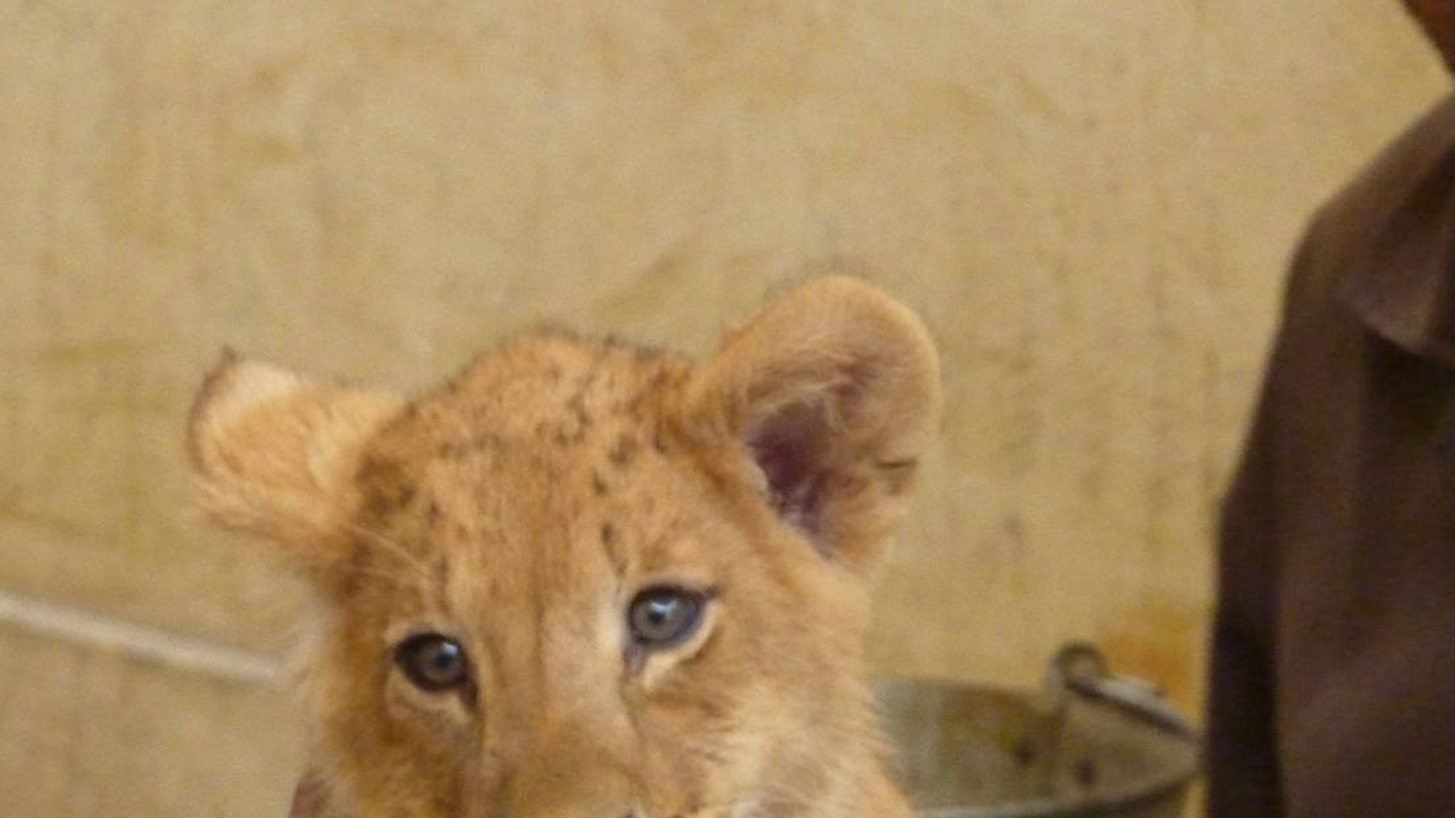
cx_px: 581
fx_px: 14814
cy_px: 645
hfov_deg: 5.6
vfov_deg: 3.2
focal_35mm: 384
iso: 800
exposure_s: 1/50
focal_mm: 39.7
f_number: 4.7
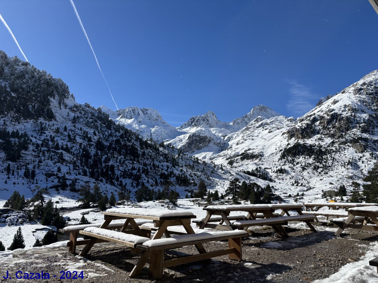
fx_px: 284
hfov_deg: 67.3
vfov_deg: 53.1
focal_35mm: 26
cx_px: 189
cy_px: 142
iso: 50
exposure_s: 1/5348
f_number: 1.6
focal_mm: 5.96
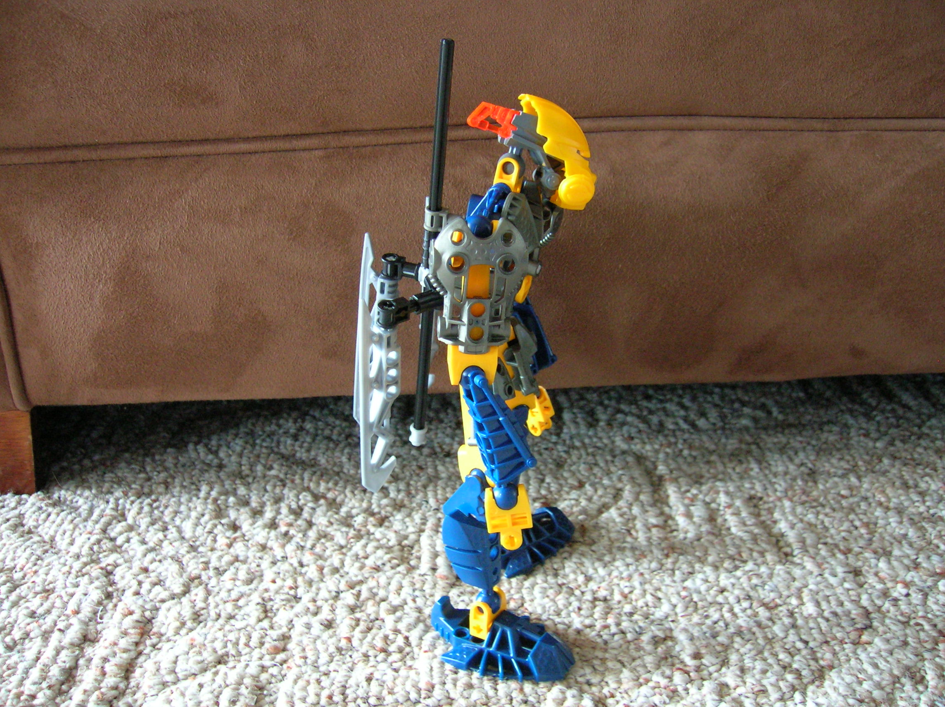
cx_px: 472
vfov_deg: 41.7
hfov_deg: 54.0
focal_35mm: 34
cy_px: 354
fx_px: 927
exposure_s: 1/4.4
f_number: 2.9
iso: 200
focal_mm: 5.7
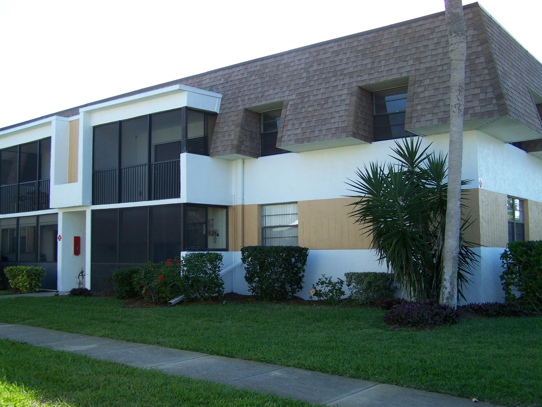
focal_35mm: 38
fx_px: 595
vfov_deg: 37.8
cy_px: 204
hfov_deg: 48.9
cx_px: 271
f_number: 2.8
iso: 80
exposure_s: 1/400
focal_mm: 6.3
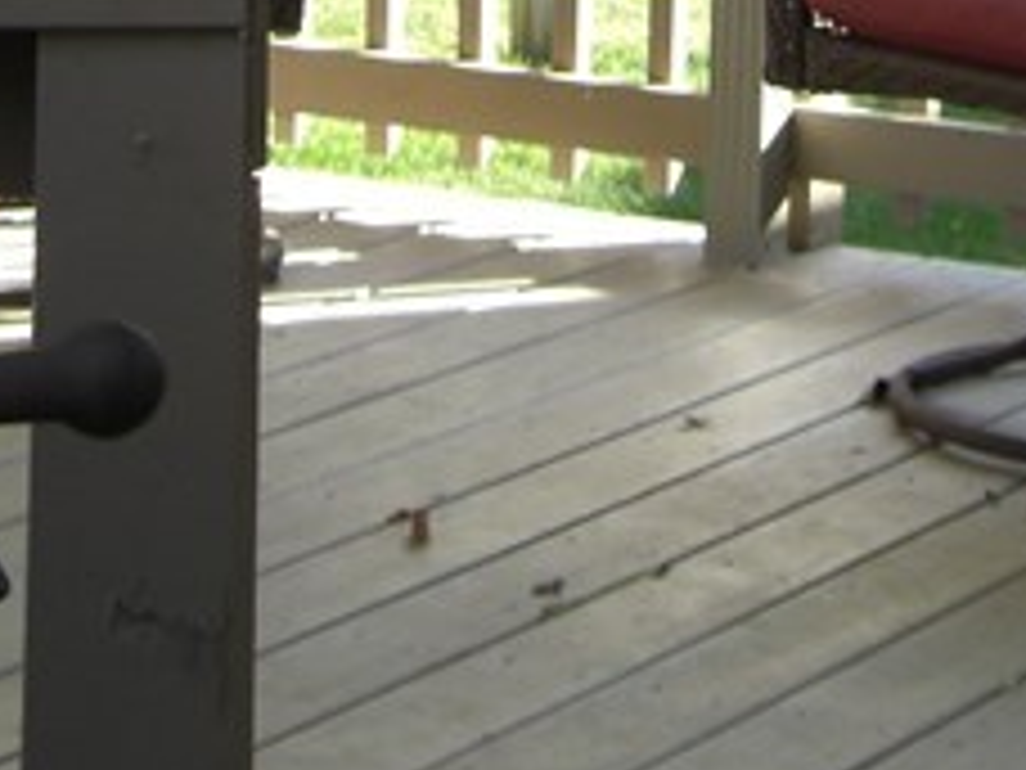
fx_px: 5068
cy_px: -617
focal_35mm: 171
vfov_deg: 8.4
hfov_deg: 11.6
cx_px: 554
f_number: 2.8
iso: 80
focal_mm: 7.9
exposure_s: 1/160
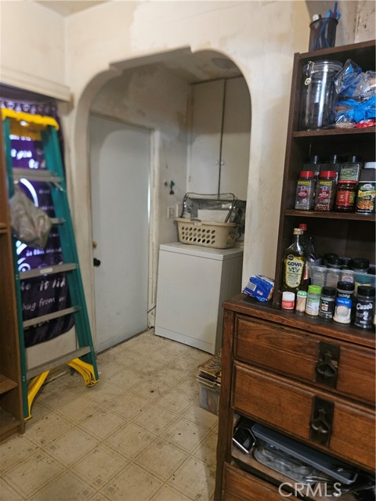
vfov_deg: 73.9
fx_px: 333
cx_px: 188
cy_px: 250
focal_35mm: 23
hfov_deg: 58.9
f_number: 1.8
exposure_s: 1/30
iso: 640
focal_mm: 5.4
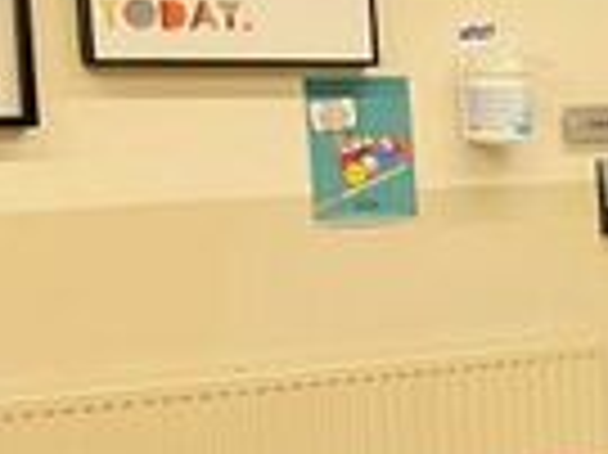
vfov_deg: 10.9
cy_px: 389
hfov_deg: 11.8
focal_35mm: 135
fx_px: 2369
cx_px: 1486
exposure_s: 1/50
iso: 100
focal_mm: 4.25
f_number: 1.8
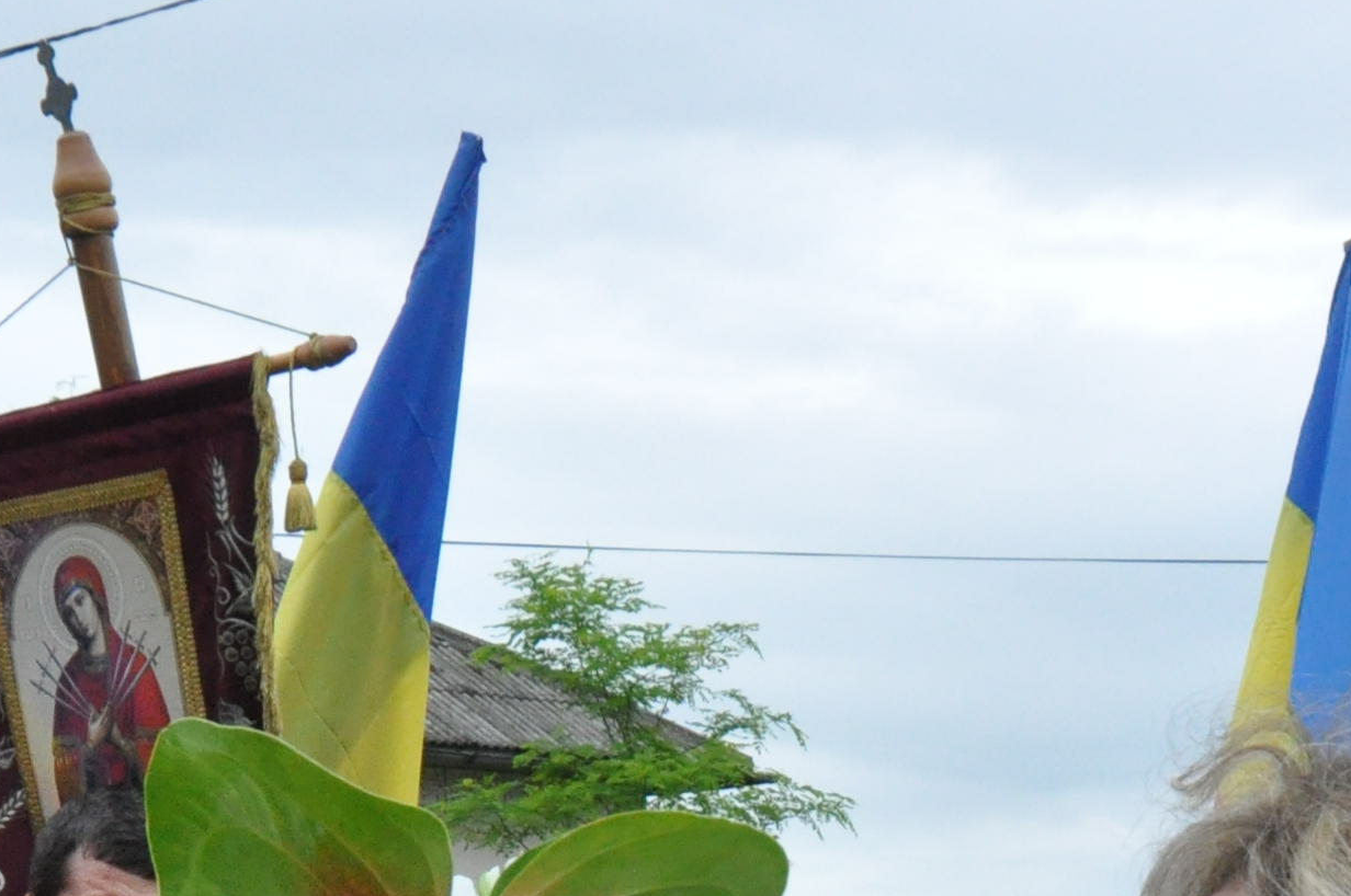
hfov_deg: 21.7
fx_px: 3523
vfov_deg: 13.8
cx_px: 564
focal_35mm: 94
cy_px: 1275
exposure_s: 1/500
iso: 1600
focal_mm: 18
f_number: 11
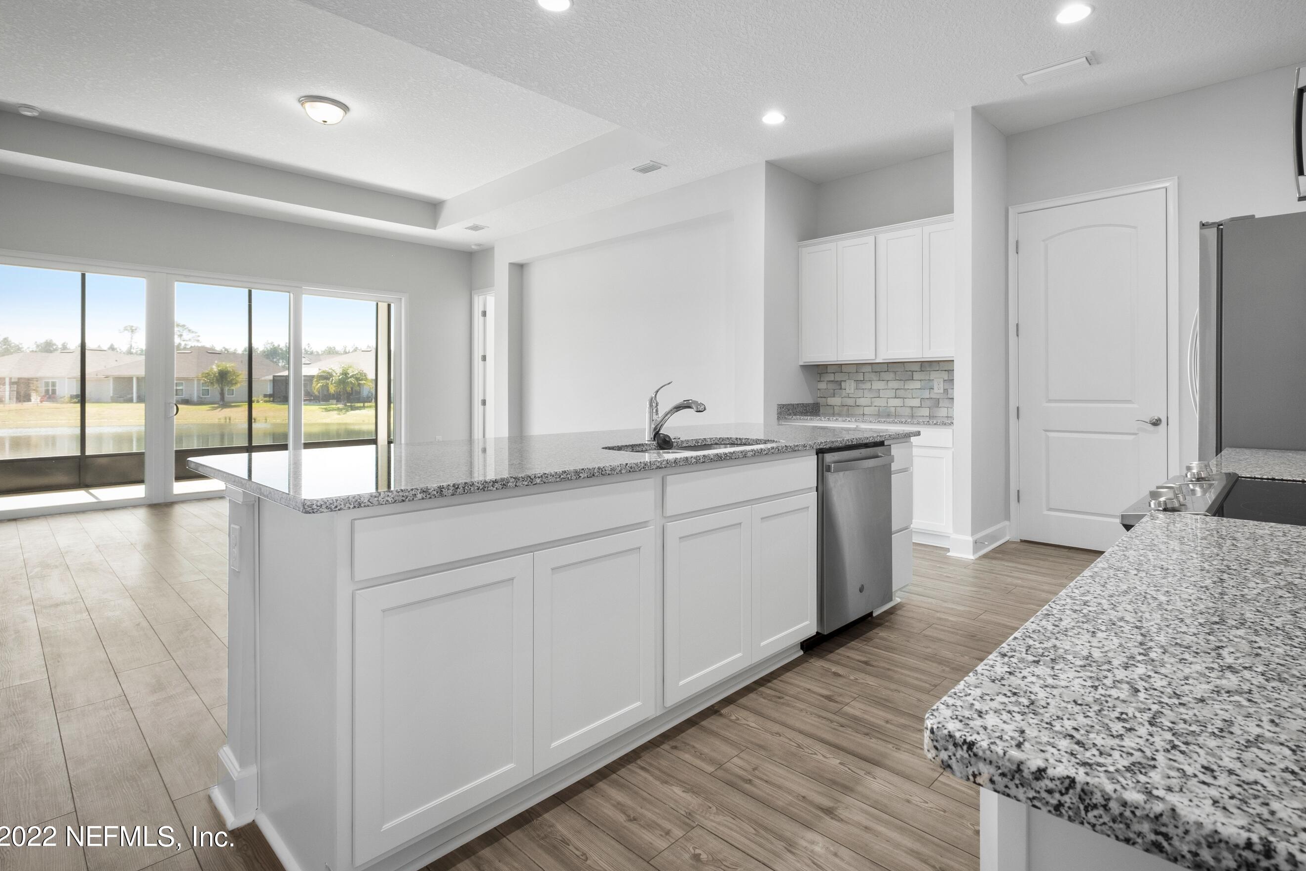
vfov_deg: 70.2
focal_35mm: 17
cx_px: 713
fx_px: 617
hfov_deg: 93.0
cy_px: 388
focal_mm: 10
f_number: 8
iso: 320
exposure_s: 1/2.5
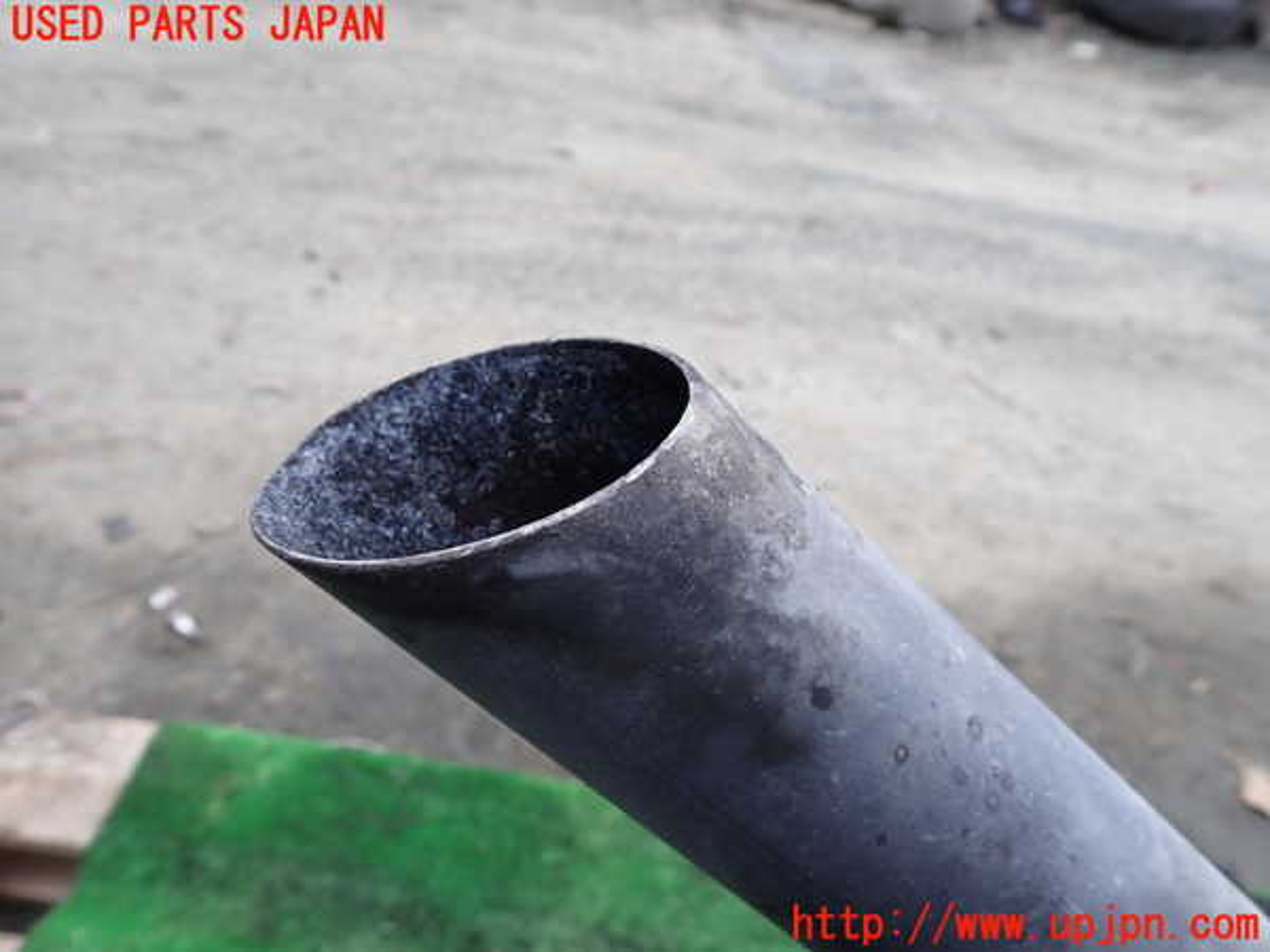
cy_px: 476
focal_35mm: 25
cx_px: 635
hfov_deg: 69.4
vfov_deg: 54.9
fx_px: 917
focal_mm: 4.5
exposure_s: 1/200
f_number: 2.8
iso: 100
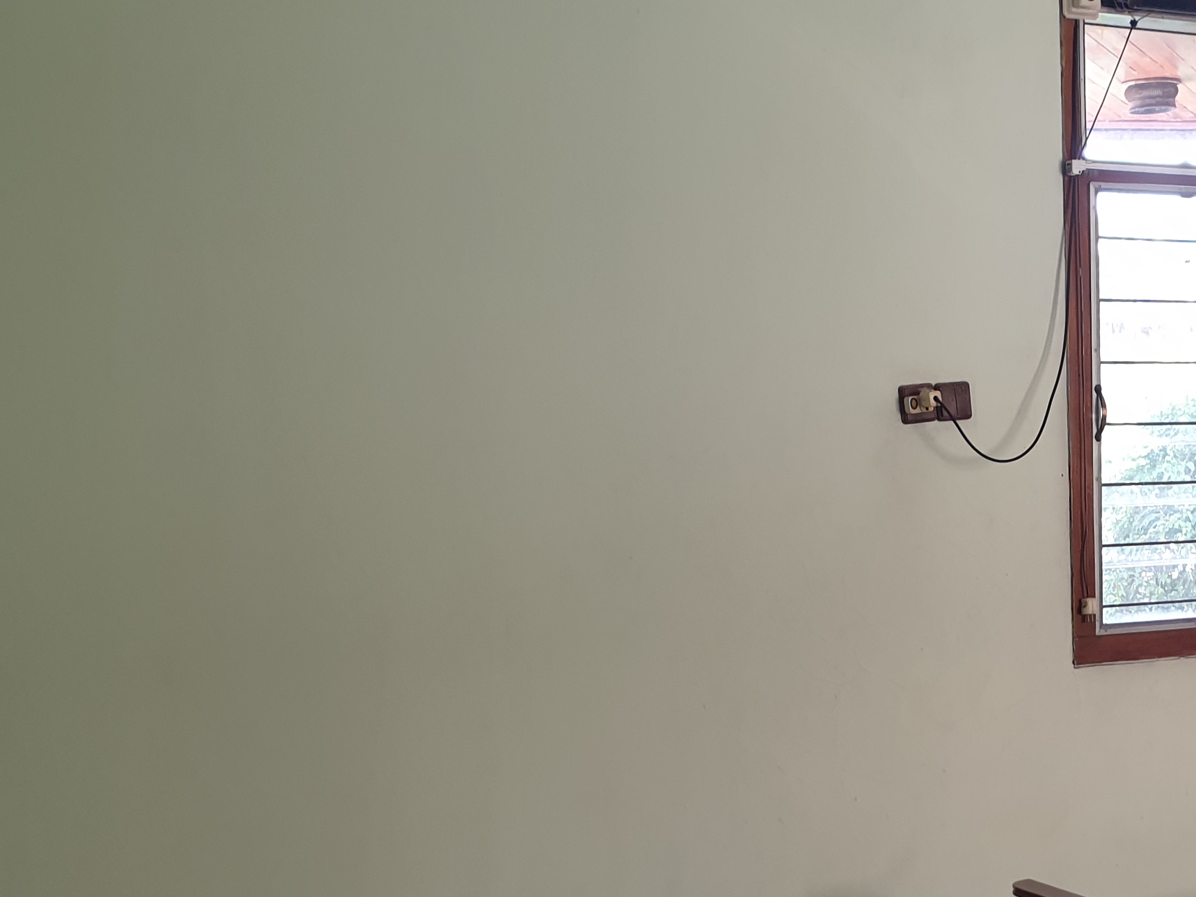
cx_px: 1135
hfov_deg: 30.0
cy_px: 595
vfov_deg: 23.9
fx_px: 2107
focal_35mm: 61
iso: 64
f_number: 1.5
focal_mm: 4.3
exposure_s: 1/50
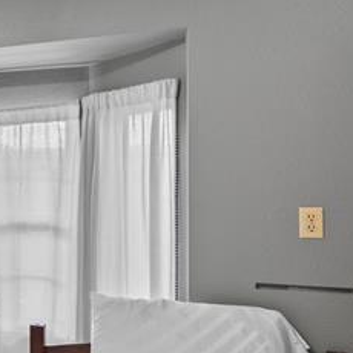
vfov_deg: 32.1
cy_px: 203
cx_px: -193
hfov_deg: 24.2
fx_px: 611
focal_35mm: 53
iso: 800
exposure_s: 1/3
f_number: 5.6
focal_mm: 14
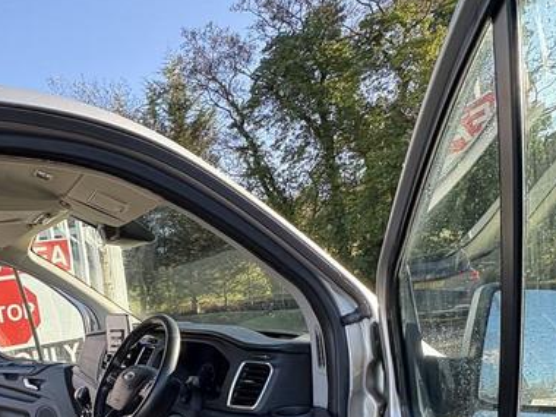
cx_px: 132
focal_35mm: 33
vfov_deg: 37.4
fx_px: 530
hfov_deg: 52.6
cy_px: 435
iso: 64
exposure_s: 1/137
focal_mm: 2.22
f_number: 2.2
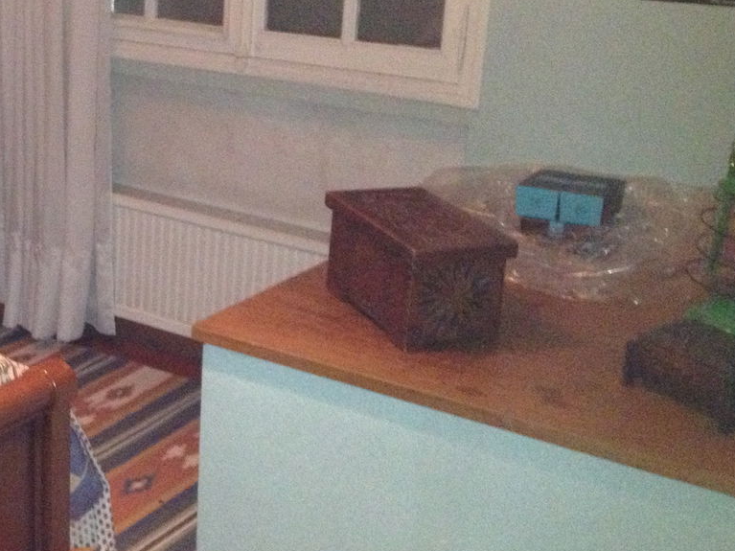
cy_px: 282
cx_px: 29
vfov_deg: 20.2
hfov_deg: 25.6
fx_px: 1550
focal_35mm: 73
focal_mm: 4.28
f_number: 2.4
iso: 500
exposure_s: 1/16
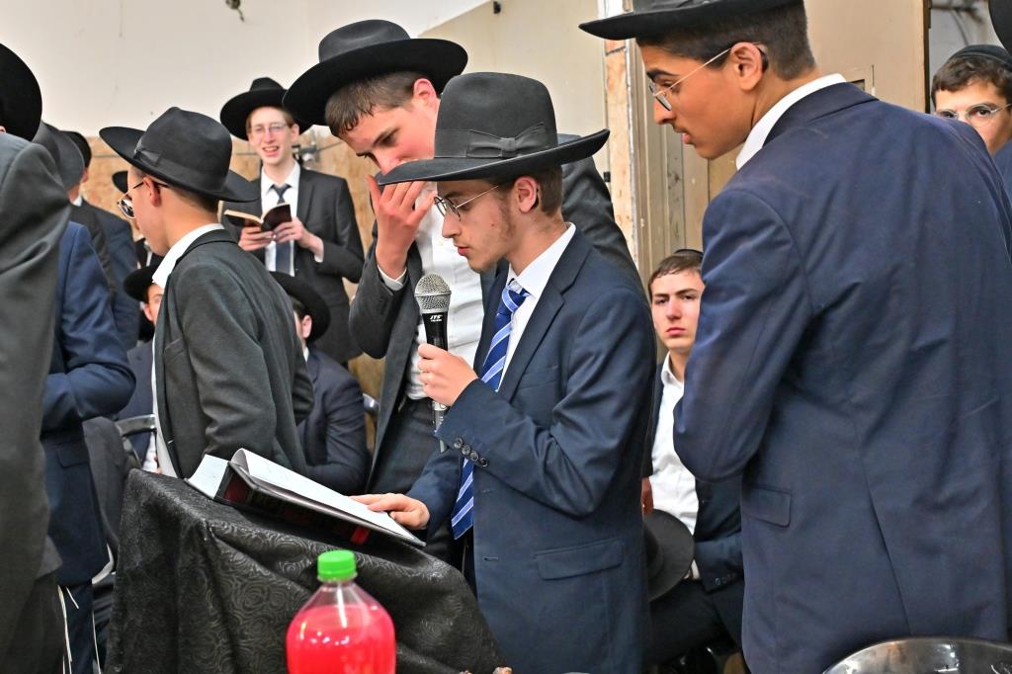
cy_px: 337
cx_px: 506
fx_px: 1152
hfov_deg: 47.4
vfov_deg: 32.6
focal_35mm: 41
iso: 1250
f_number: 4
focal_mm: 27.5
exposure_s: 1/200
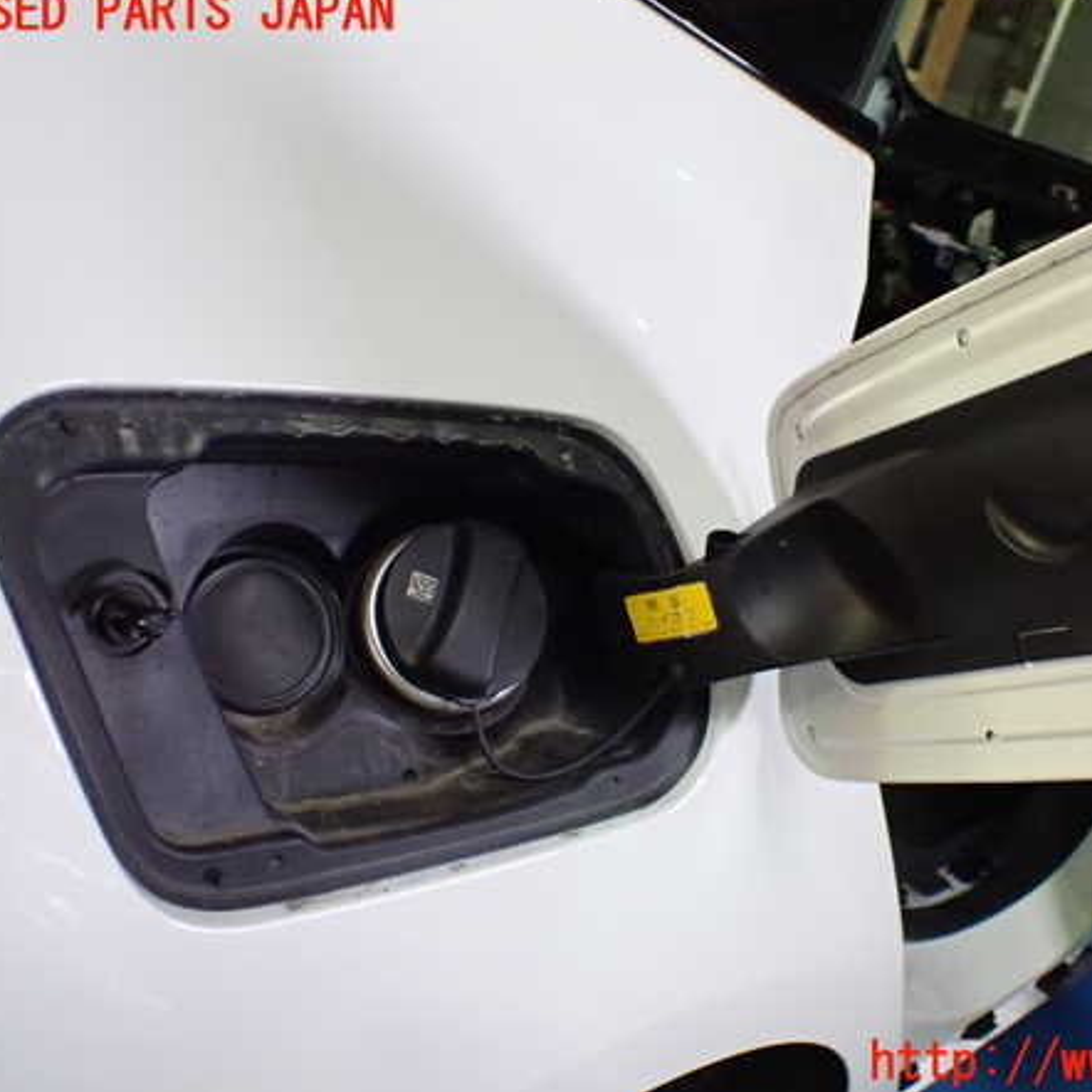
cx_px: 687
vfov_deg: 46.0
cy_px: 539
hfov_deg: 45.6
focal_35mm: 36
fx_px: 1285
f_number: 2.3
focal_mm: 5.4
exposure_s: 1/125
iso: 800
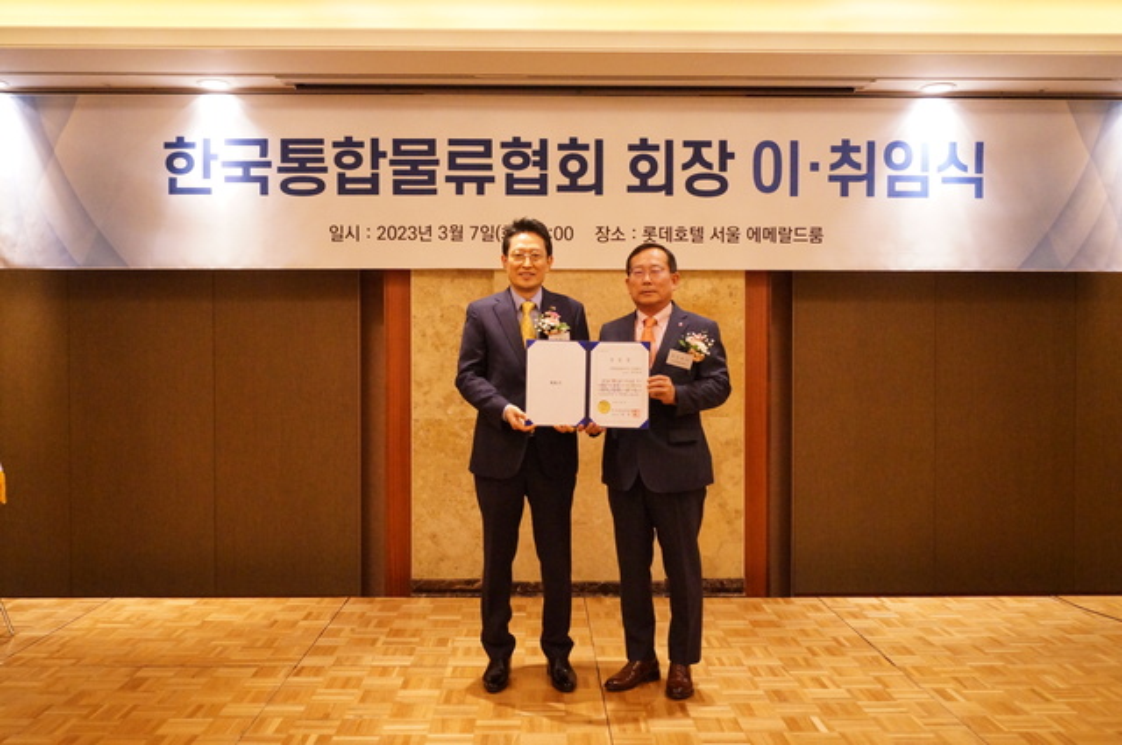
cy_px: 372
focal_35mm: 33
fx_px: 1027
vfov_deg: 39.9
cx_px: 561
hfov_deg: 57.3
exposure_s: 1/80
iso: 3200
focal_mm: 22
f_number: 4
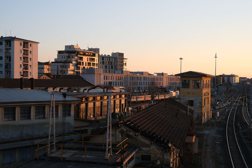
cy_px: 84
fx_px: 343
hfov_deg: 40.3
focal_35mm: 49
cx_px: 126
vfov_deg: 27.5
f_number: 11
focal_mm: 32.9
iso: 800
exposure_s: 1/140
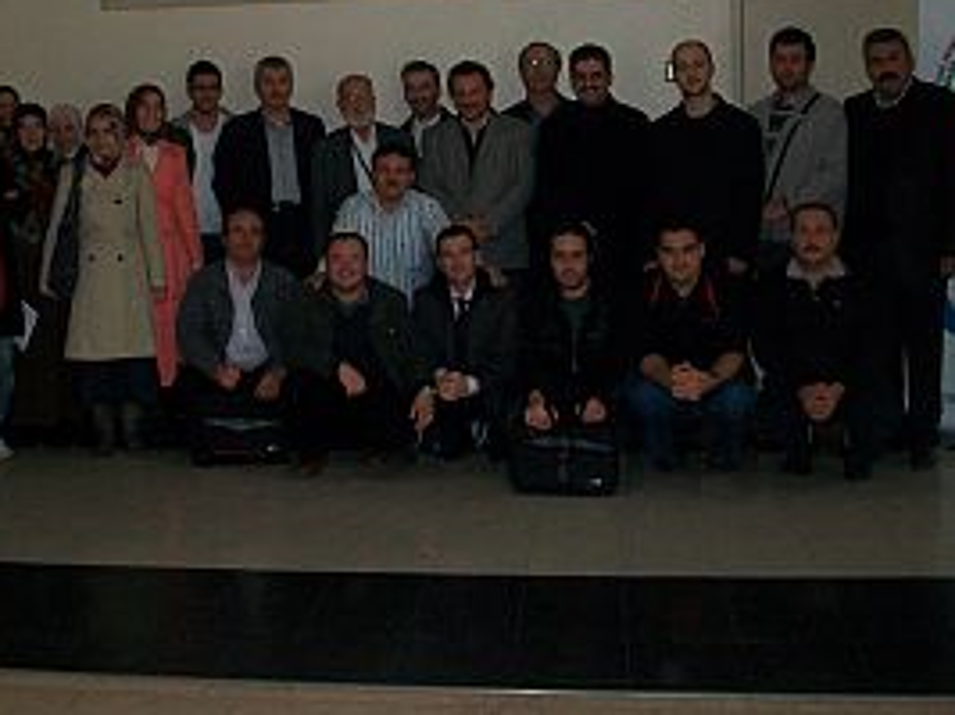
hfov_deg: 37.4
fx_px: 1406
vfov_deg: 28.2
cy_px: 207
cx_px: 386
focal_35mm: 51
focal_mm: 5.7
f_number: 2.8
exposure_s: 1/60
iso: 160
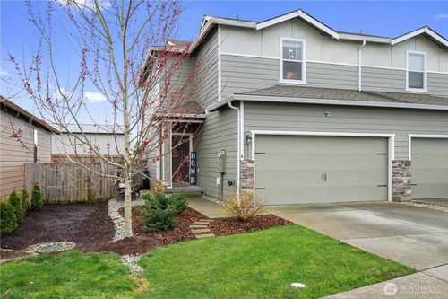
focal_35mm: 28
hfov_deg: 65.5
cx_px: 224
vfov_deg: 46.4
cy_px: 150
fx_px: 348
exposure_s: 1/50
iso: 200
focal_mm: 28
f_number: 8
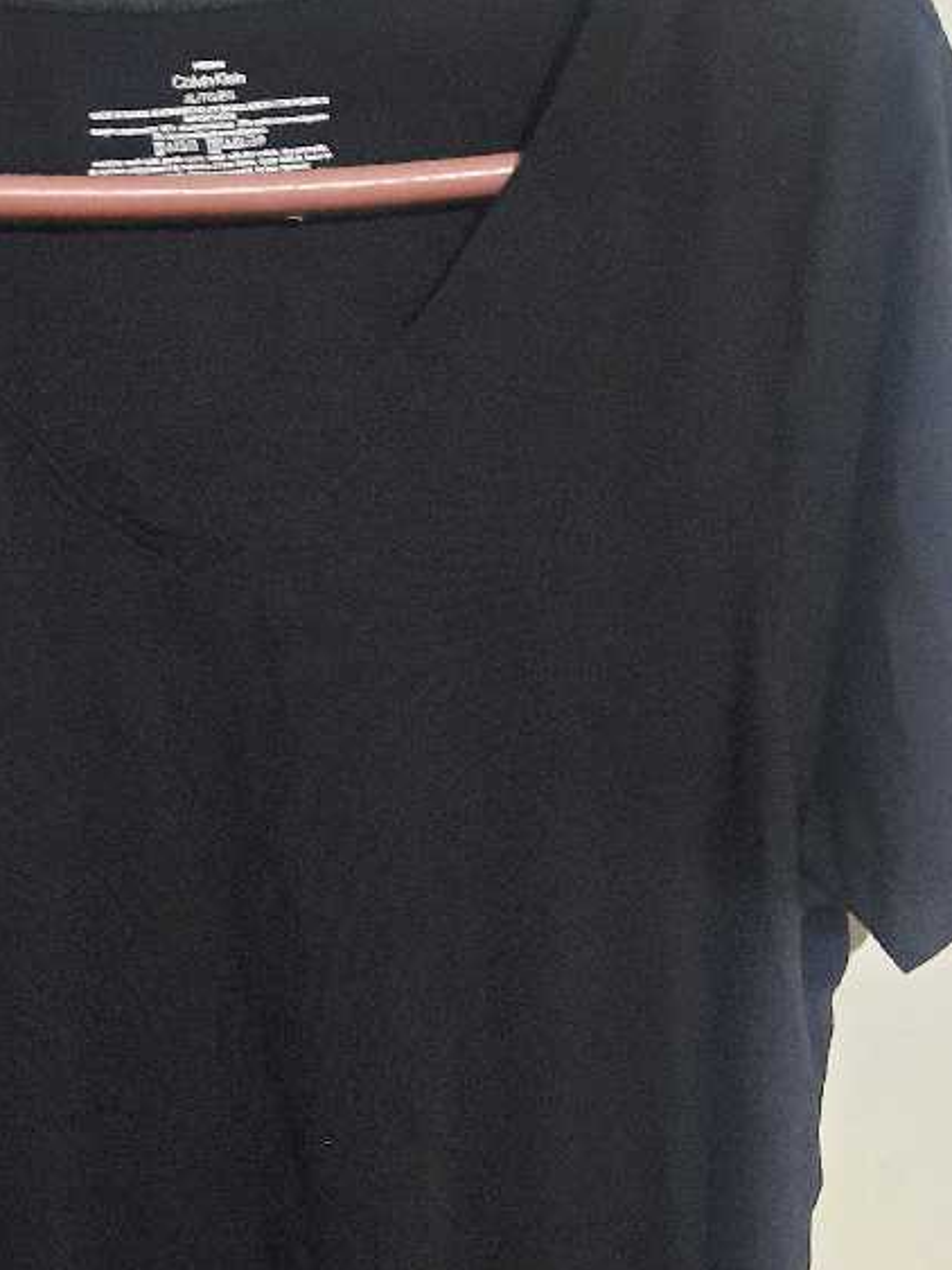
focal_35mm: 48
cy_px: 817
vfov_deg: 39.3
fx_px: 1761
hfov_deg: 29.6
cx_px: 205
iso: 800
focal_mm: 4.6
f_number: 2
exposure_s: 1/20
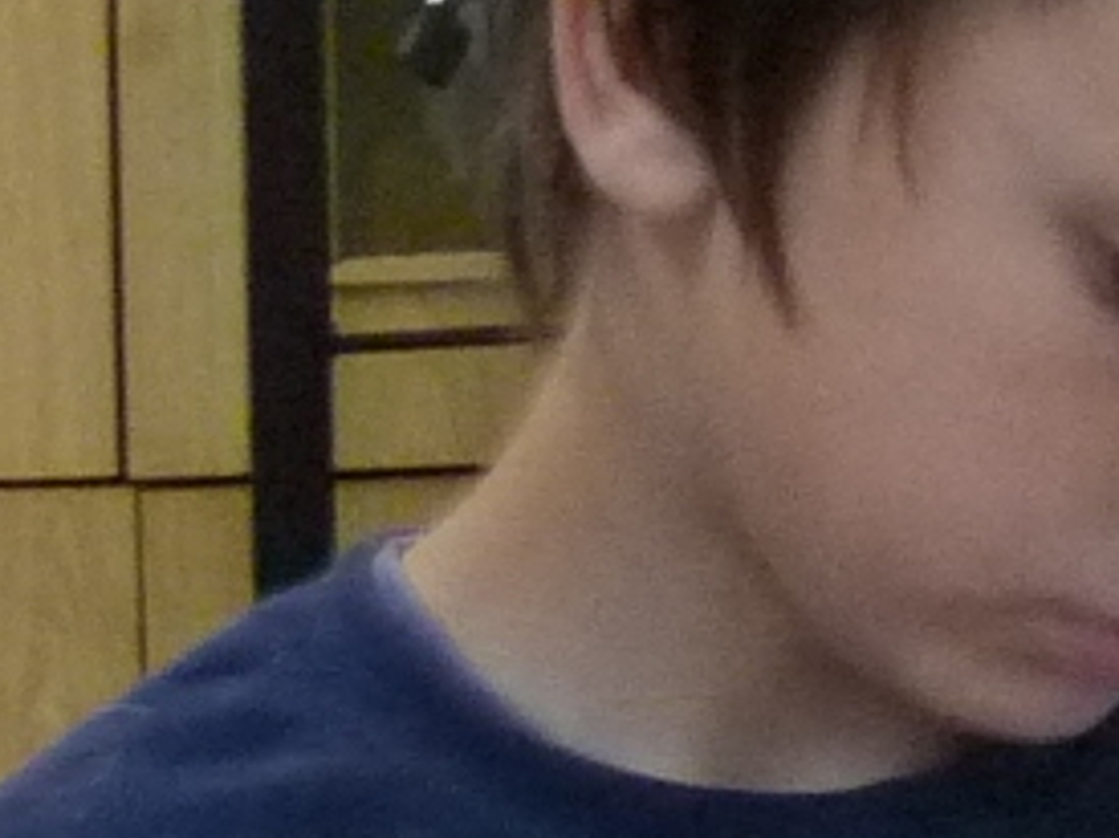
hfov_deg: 9.2
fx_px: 6495
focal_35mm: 201
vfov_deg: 7.3
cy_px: 1029
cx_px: -1172
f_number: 2.8
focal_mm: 4.8
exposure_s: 1/13
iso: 400
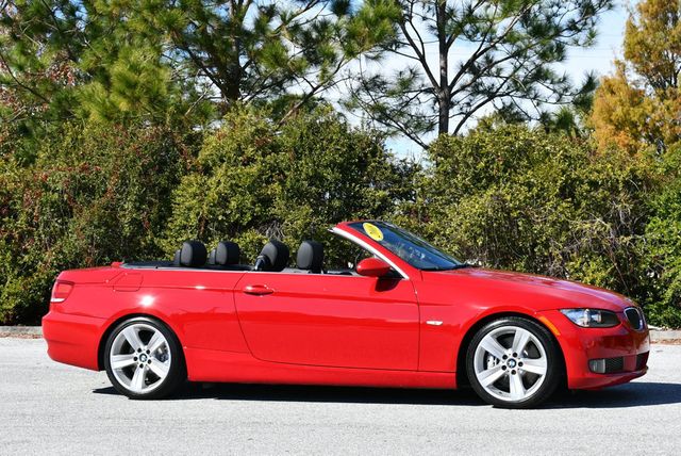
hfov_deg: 25.3
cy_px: 228
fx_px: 1515
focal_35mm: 80
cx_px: 340
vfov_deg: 17.1
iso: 100
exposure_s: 1/250
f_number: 8
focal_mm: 40
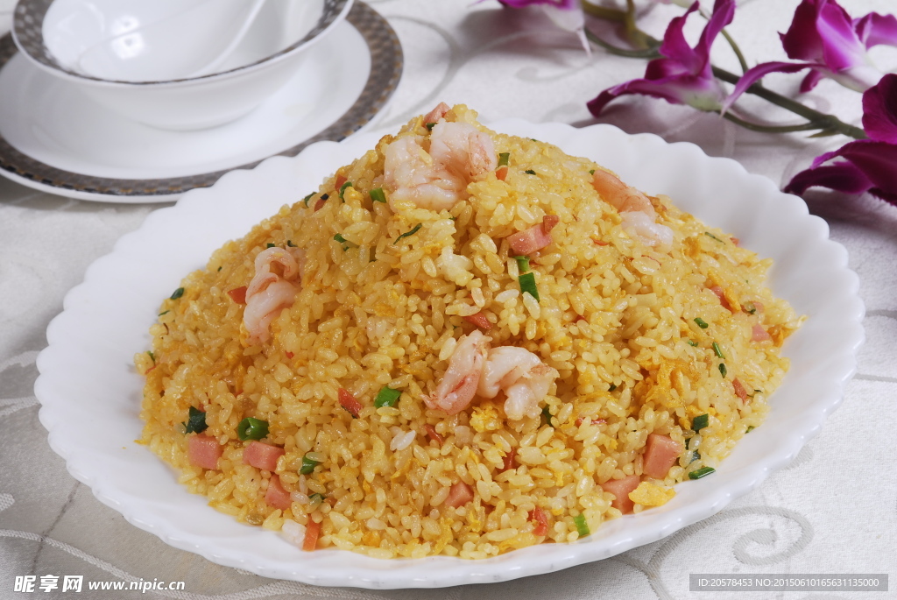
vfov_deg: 8.7
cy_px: 300
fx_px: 3928
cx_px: 448
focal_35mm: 158
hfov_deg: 13.0
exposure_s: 1/100
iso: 100
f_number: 14
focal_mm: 105
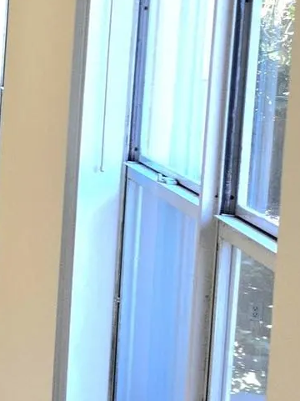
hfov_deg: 11.2
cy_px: 68
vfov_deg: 19.8
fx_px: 1134
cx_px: -528
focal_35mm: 98
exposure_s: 1/60.2
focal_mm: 5.4
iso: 32
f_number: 1.8
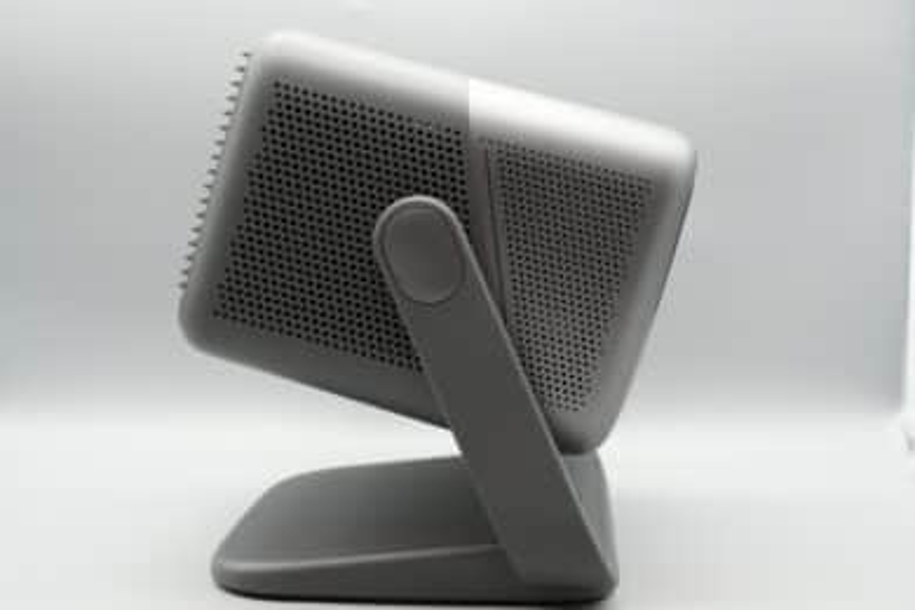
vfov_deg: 26.0
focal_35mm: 52
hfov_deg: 38.2
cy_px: 305
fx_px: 1322
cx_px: 458
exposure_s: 1/60
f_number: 9
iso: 1250
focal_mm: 52
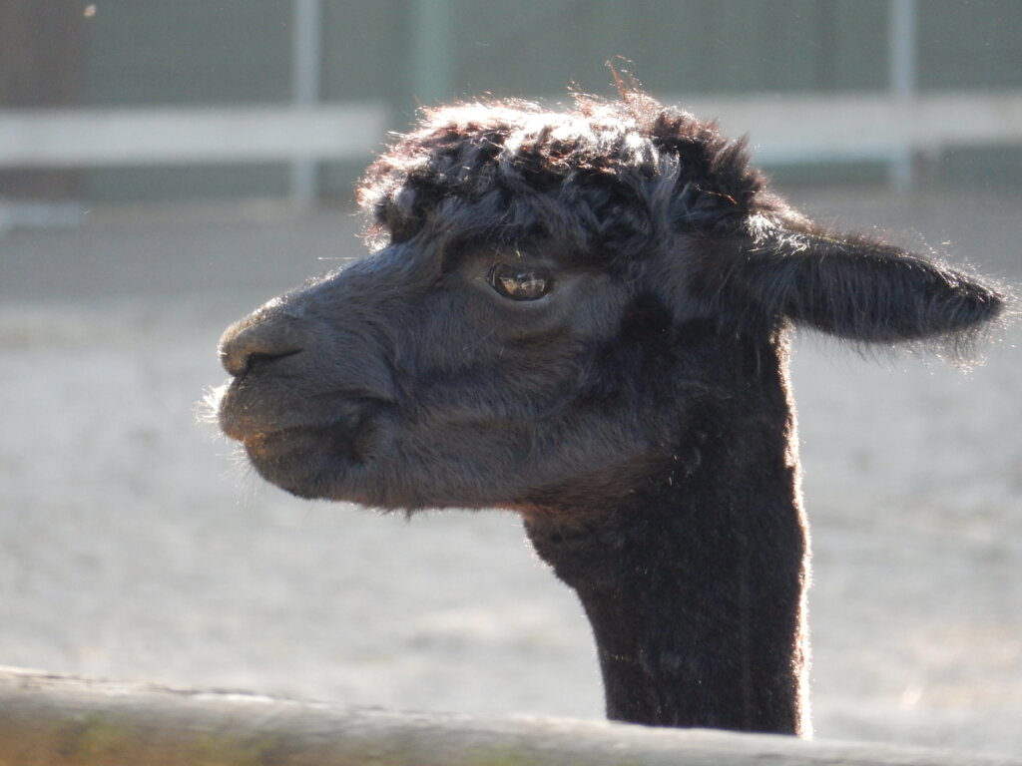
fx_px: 22143
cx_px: 511
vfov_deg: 2.0
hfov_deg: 2.6
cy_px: 383
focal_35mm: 750
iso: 400
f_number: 6.4
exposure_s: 1/60
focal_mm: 135
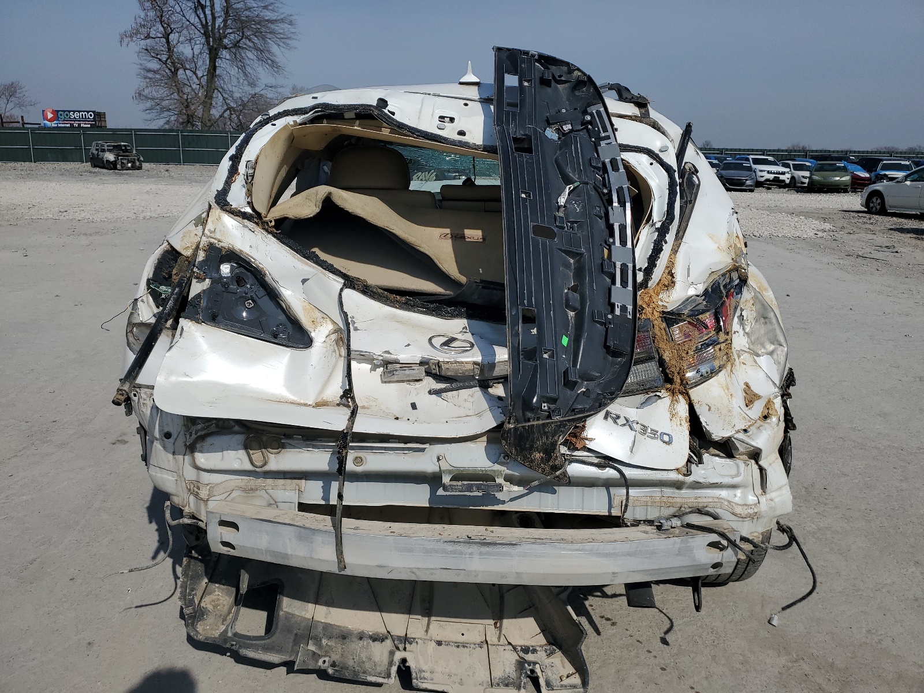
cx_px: 462
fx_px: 694
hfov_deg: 67.3
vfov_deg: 53.1
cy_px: 346
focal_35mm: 26
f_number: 1.5
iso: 50
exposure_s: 1/10000
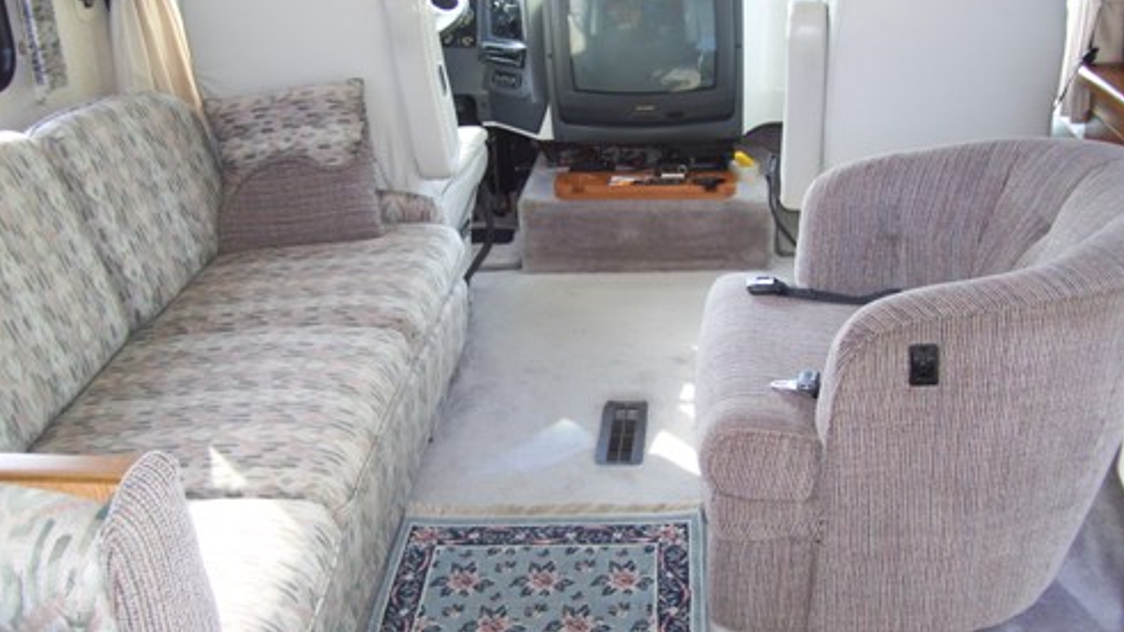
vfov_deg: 29.7
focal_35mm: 40
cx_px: 556
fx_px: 1192
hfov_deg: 50.5
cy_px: 332
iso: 80
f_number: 2.7
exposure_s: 1/50
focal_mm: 6
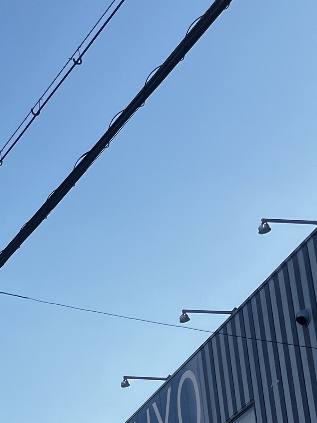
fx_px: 1050
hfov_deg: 15.6
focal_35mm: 86
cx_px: -186
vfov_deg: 21.9
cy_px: 429
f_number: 1.5
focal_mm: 5.7
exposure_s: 1/3968
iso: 50
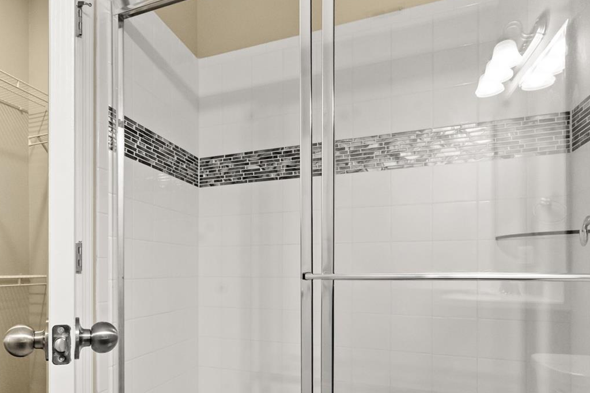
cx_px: 195
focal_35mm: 25
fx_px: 410
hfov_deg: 69.4
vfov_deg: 50.1
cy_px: 271
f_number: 8
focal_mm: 16
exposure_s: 1/60
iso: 2500
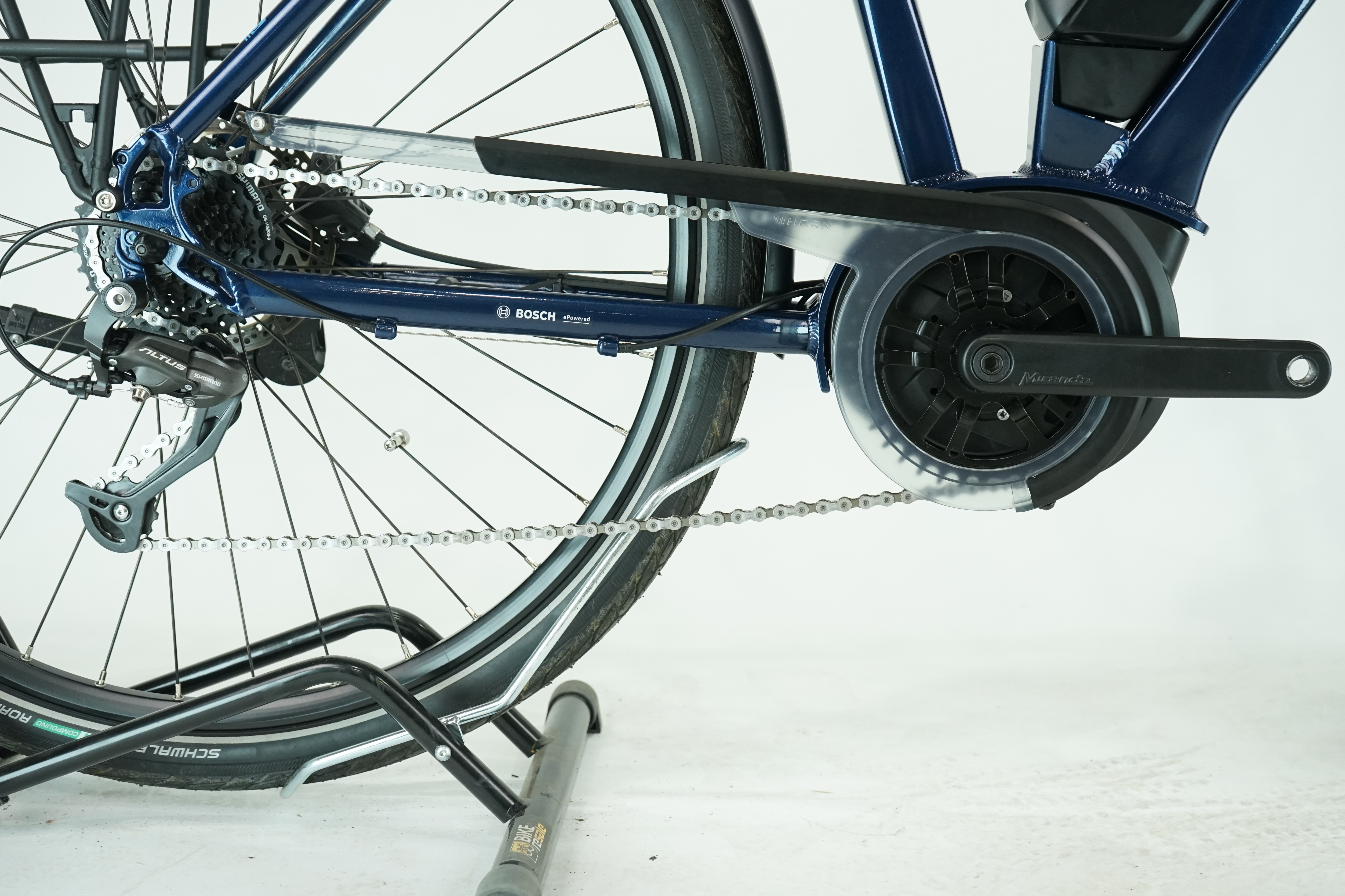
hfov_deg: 41.1
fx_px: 1793
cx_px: 664
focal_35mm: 48
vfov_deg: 28.1
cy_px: 457
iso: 1600
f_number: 5.6
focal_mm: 46
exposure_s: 1/200
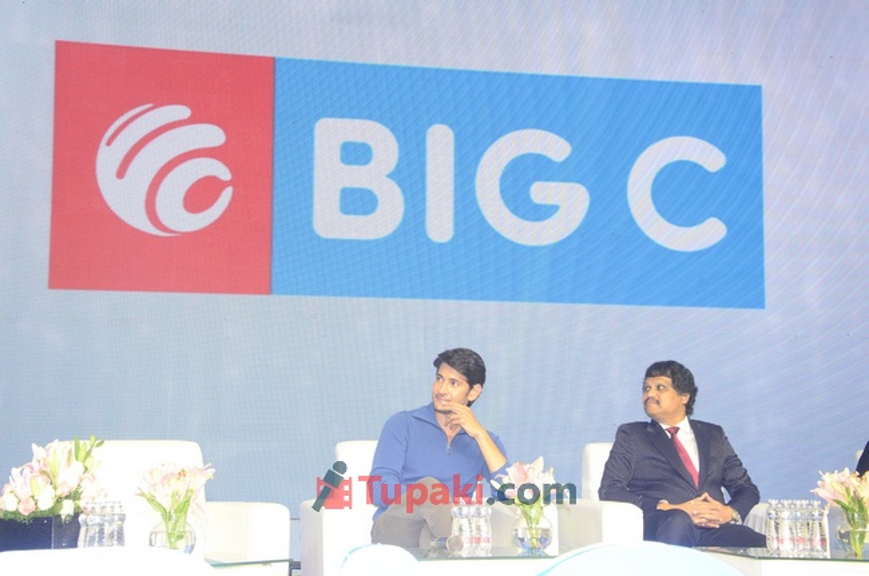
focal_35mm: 52
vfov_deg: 25.7
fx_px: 1265
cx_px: 434
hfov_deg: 37.9
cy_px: 288
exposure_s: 1/125
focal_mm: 35
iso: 1000
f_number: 8
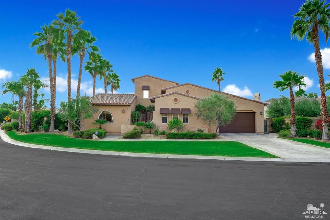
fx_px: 220
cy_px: 110
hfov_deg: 73.7
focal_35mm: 24
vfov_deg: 53.1
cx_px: 165
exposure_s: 1/8
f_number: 20
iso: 100
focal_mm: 24
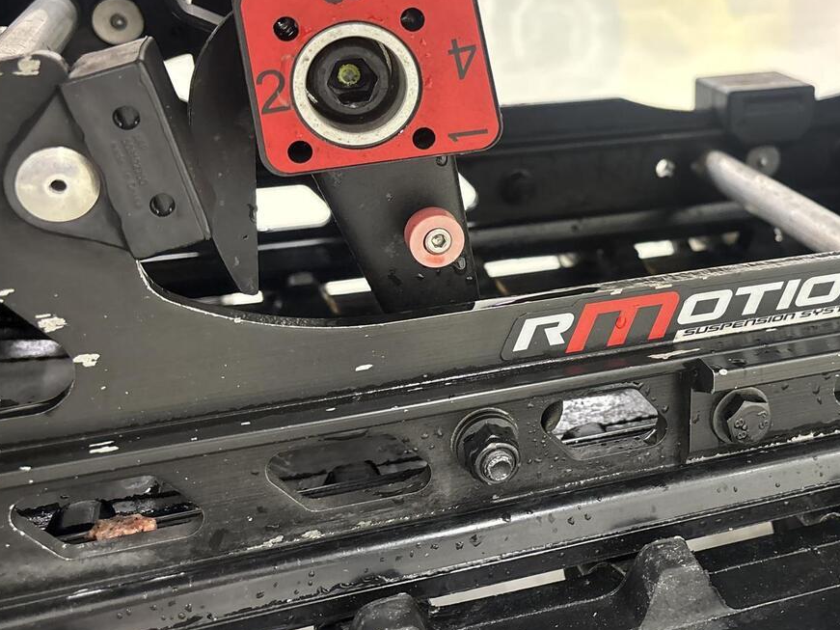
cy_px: 191
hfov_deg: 42.8
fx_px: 1043
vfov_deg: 33.2
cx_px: 604
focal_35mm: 43
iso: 250
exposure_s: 1/50
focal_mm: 5.96
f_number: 1.6
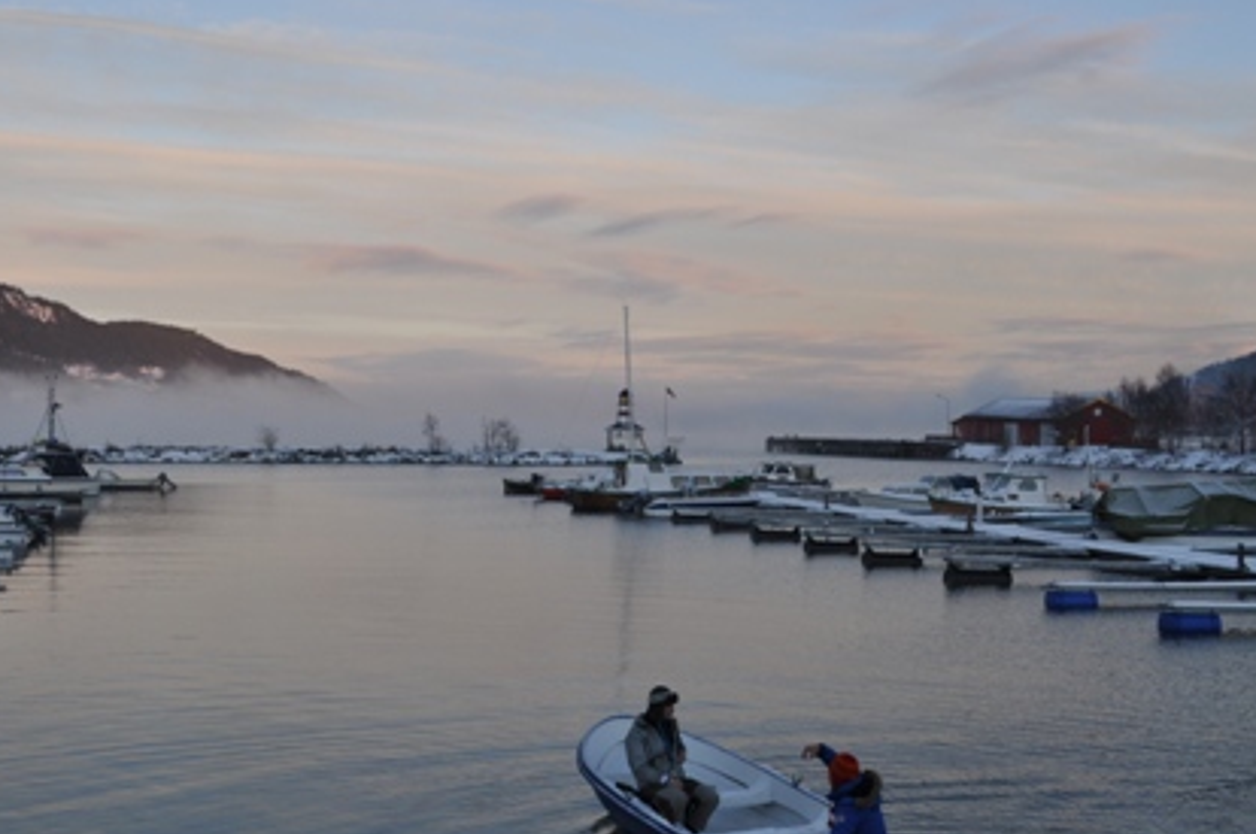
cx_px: 586
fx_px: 1638
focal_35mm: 47
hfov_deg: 41.9
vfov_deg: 28.5
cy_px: 511
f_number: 6.3
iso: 200
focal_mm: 24
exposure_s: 1/160
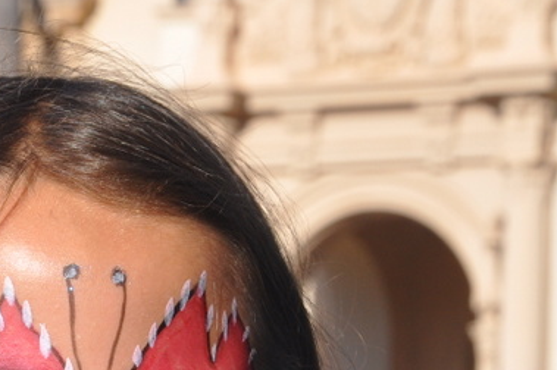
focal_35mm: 235
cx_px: 98
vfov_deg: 5.8
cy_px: 458
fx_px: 3633
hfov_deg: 8.7
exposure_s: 1/500
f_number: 11
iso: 400
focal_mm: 58
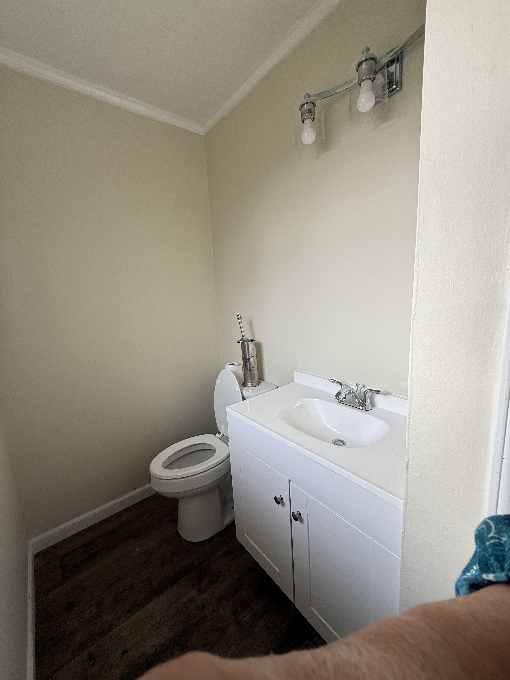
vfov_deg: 102.1
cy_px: 340
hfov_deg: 85.7
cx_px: 255
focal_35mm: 14
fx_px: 275
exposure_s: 1/99
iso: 64
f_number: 2.2
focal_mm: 2.22
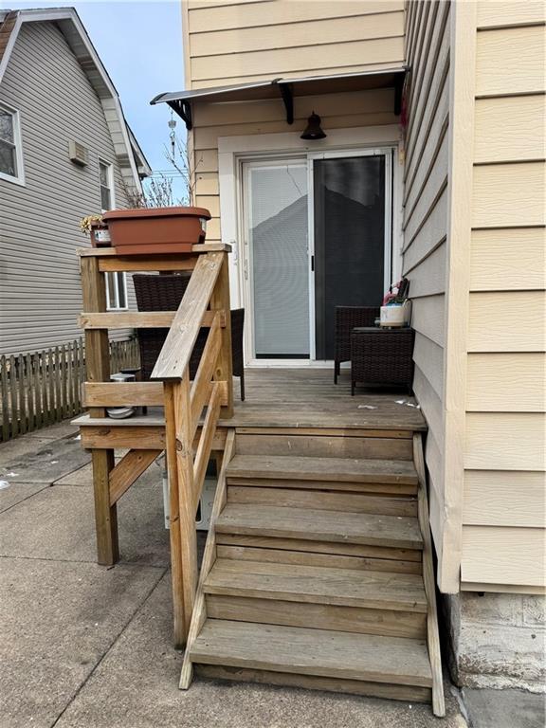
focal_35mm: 24
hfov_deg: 56.8
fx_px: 505
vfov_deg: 71.6
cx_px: 273
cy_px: 364
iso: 80
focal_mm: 6.76
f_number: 1.78
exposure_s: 1/1311
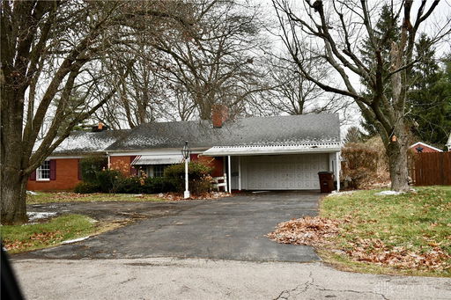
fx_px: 426
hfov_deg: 55.8
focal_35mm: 34
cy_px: 150
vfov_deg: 38.9
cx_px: 226
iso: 400
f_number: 5
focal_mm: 23
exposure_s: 1/100
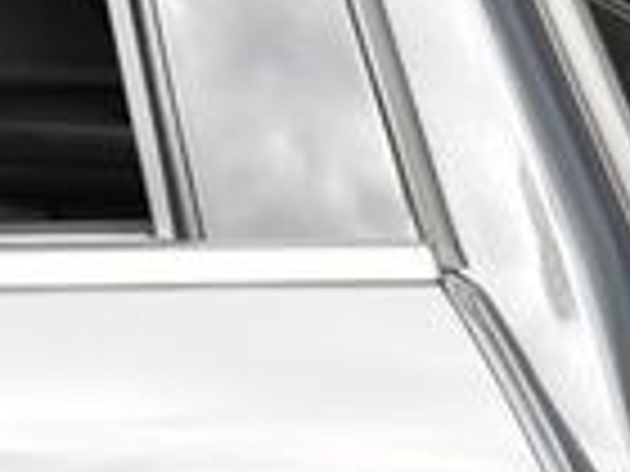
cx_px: 1400
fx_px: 3367
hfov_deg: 9.7
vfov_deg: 7.9
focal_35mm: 185
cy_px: 575
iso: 400
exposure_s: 1/250
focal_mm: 21
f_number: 4.5
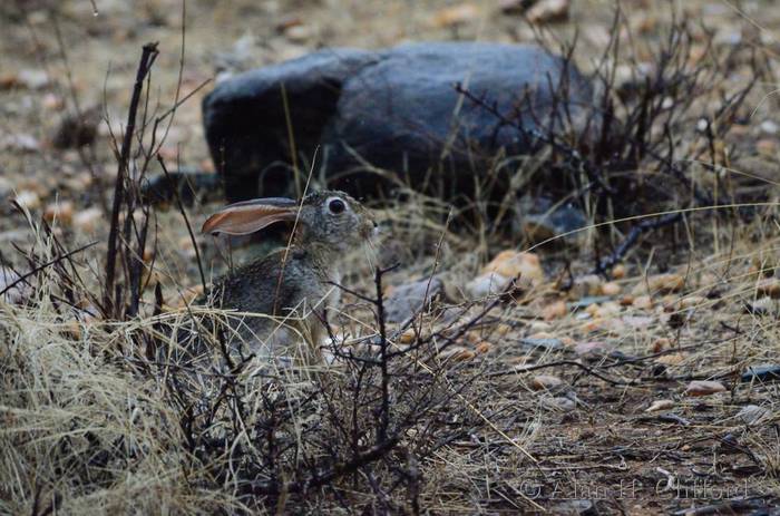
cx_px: 390
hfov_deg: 3.4
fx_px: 12968
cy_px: 258
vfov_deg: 2.3
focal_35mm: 600
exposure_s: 1/1000
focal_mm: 400
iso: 6400
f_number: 5.6
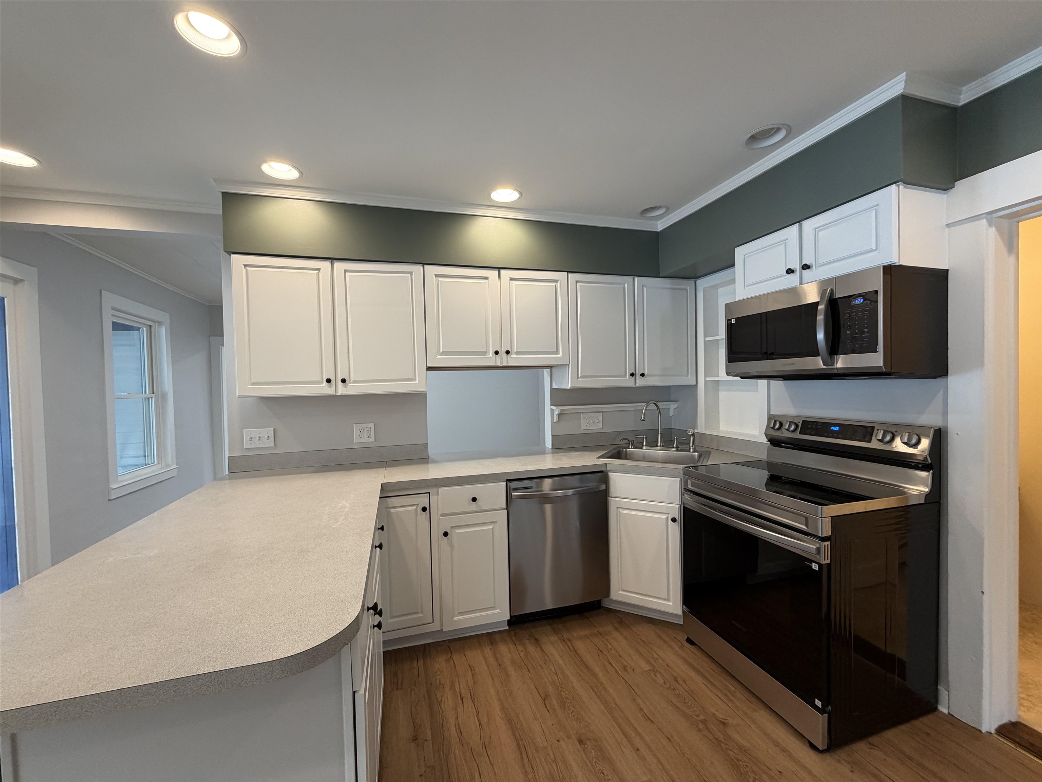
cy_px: 391
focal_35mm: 14
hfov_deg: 102.1
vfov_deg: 85.7
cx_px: 521
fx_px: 421
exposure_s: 1/60
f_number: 2.2
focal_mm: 2.22
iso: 160
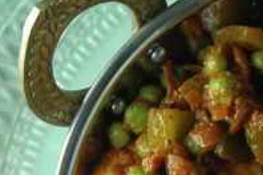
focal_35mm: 264
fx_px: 1929
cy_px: 223
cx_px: 333
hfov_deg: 7.7
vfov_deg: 5.2
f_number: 4.5
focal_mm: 34
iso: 400
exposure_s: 1/40
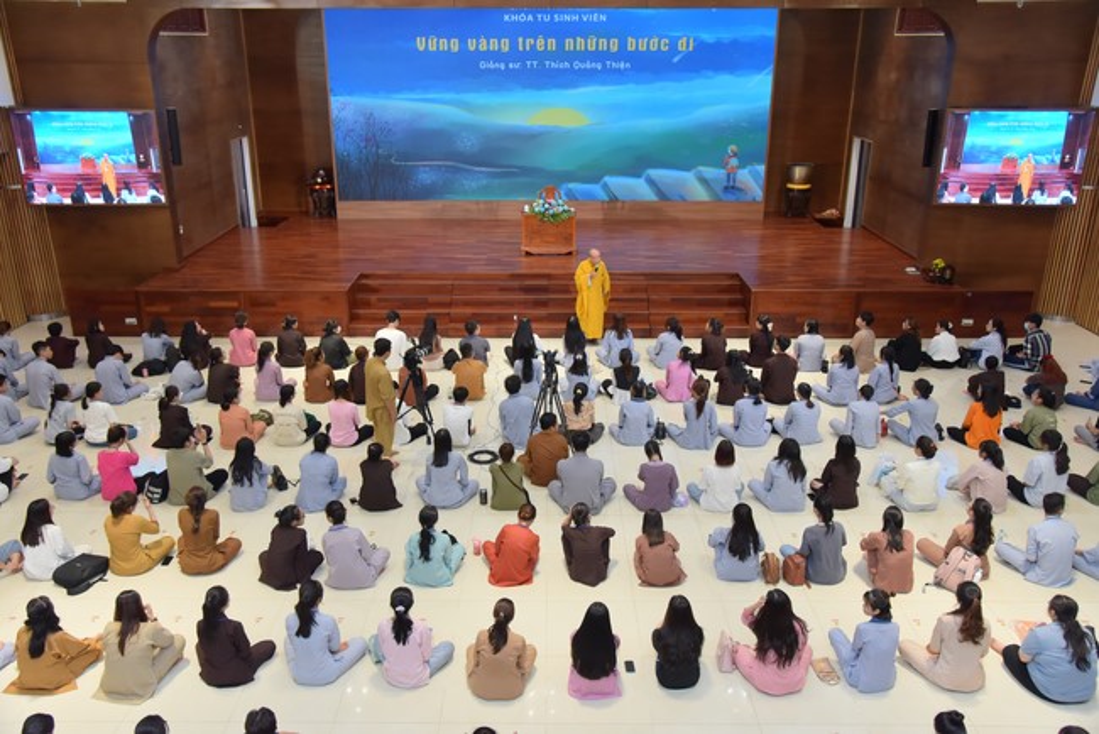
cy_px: 367
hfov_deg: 61.9
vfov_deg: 43.6
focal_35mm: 30
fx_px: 916
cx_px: 550
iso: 1250
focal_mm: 30
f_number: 5.6
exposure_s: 1/125
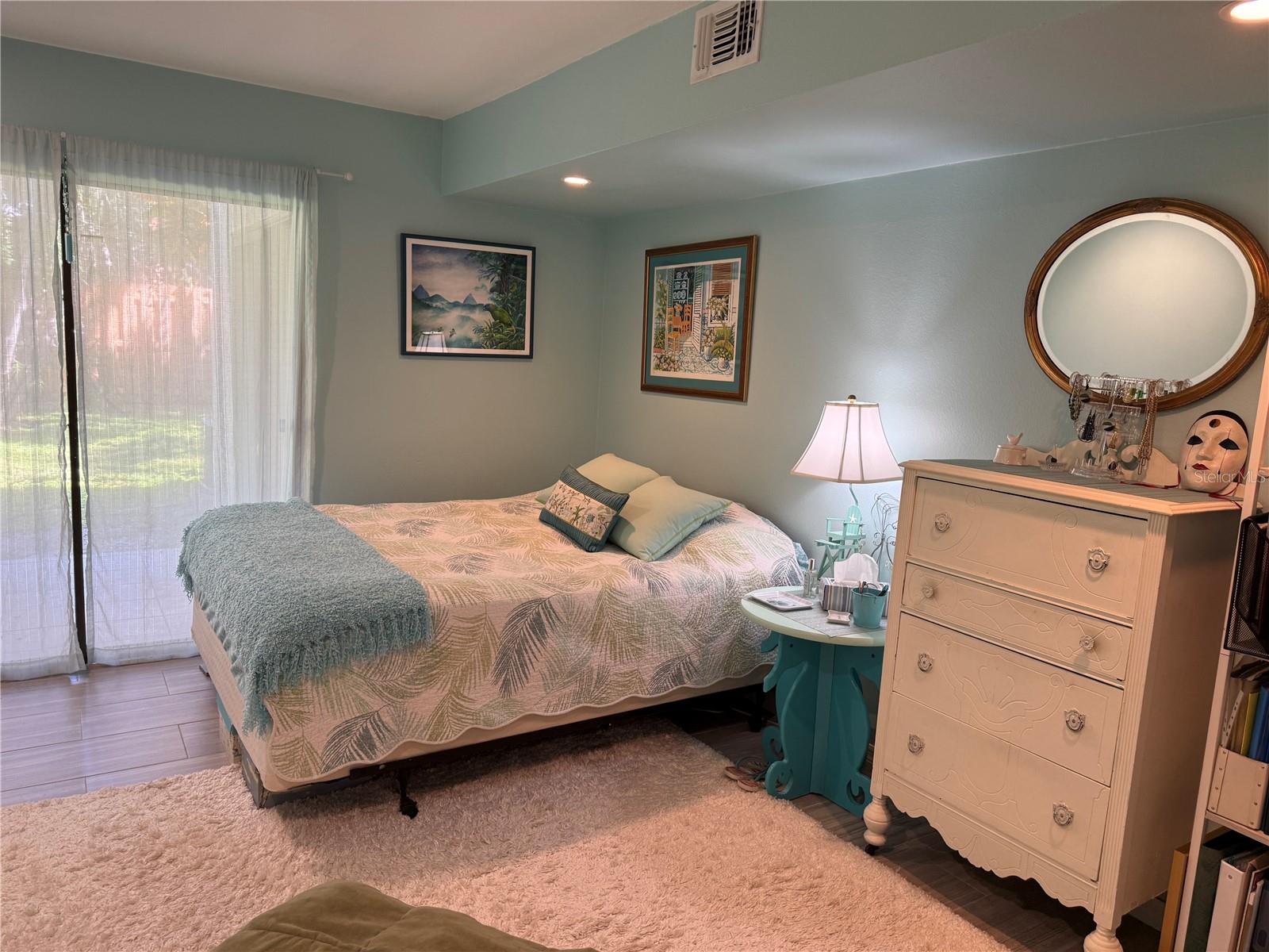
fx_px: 880
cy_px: 476
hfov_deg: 71.6
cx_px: 634
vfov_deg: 56.8
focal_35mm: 24
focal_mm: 6.76
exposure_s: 1/60
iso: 125
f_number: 1.78
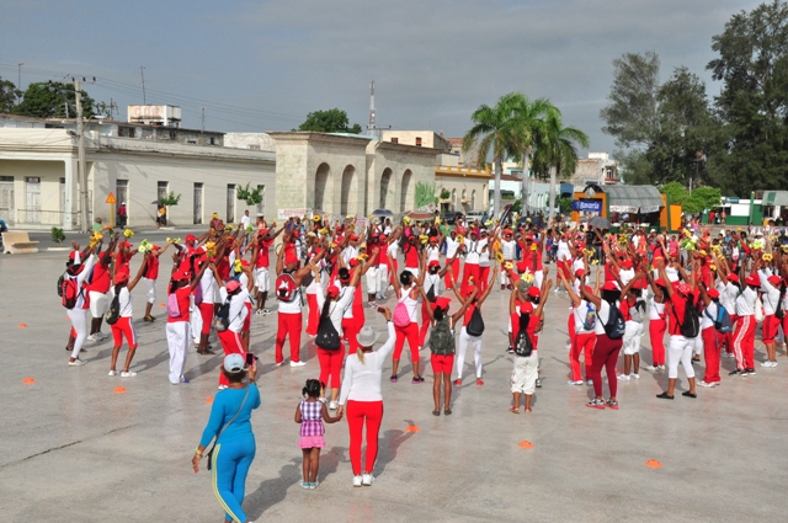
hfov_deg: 41.2
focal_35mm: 48
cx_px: 394
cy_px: 262
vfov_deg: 28.0
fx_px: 1049
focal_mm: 32
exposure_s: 1/800
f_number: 14
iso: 400
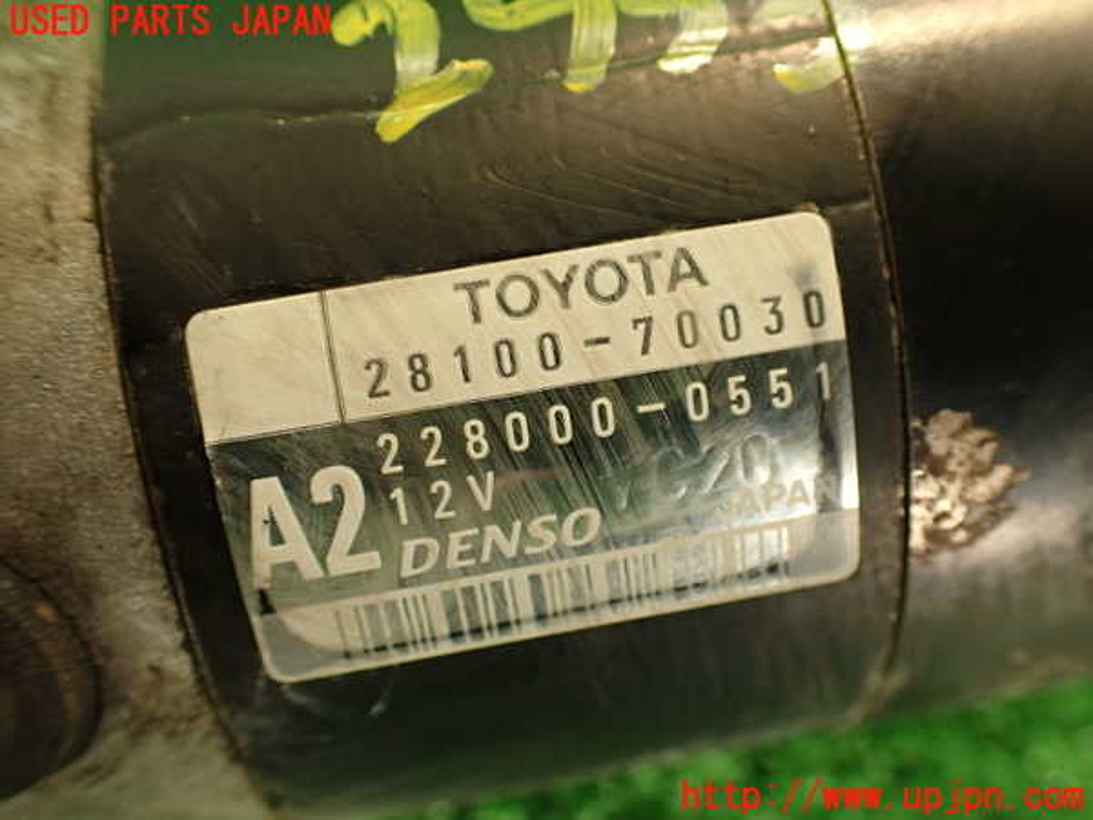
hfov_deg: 56.8
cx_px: 546
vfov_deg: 44.2
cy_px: 410
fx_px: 1010
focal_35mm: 32
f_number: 2.4
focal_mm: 5.79
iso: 320
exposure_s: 1/30
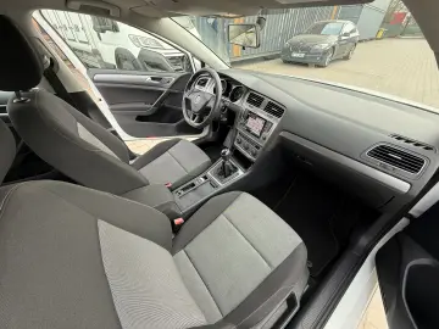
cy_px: 164
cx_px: 220
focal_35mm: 14
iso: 64
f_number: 2.2
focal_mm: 2.22
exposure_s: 1/99
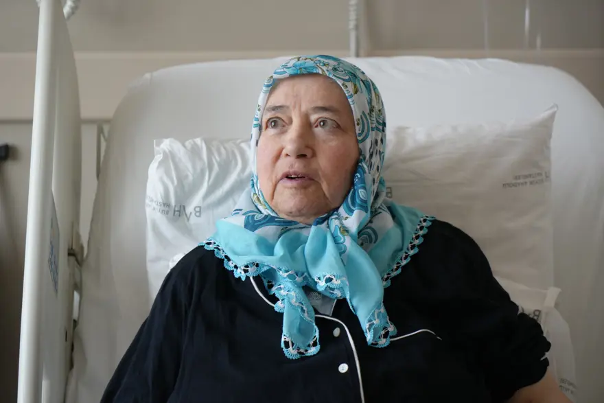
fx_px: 1175
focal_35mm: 70
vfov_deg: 19.5
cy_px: 202
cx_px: 302
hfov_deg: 28.8
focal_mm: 70
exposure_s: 1/160
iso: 800
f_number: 4
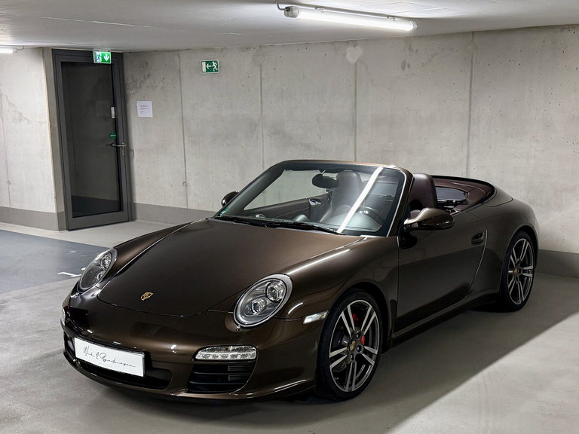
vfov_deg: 56.8
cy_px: 217
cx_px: 290
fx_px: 401
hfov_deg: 71.6
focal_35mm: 24
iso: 320
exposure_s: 1/100
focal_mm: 6.76
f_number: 1.78
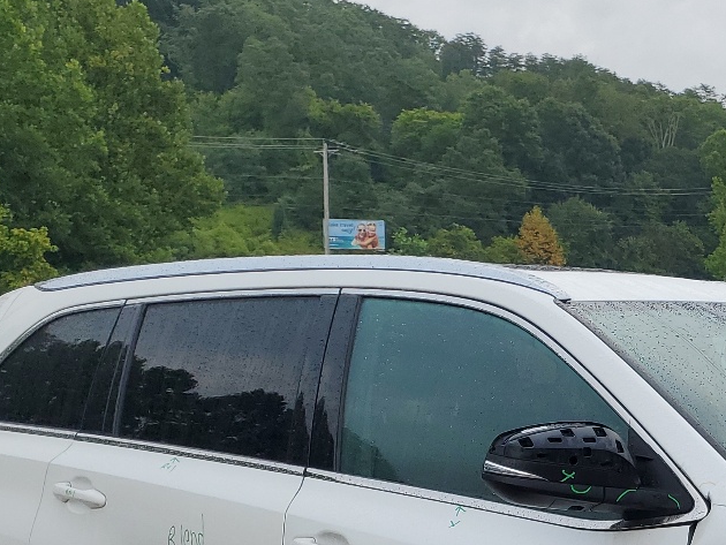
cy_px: 665
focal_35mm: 66
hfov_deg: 27.7
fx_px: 1385
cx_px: 724
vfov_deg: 20.7
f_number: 1.5
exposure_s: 1/385
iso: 50
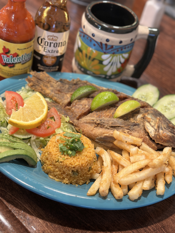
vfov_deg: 39.7
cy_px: 116
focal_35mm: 48
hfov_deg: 30.3
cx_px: 88
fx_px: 324
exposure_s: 1/60
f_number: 1.78
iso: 200
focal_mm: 6.86
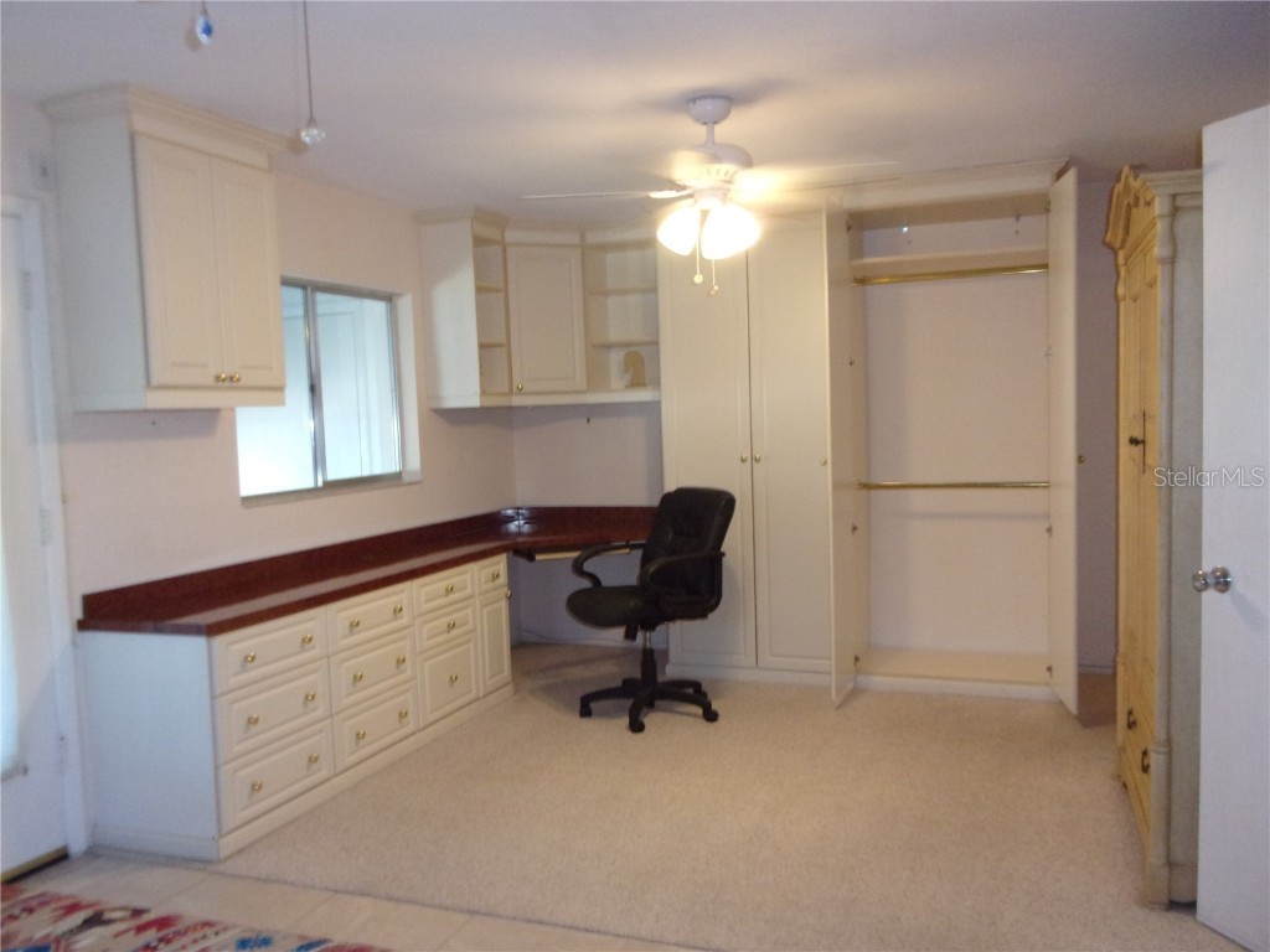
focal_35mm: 28
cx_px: 635
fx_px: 1027
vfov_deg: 49.7
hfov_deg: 63.4
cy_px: 476
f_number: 3.9
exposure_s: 1/34
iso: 400
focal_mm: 5.1
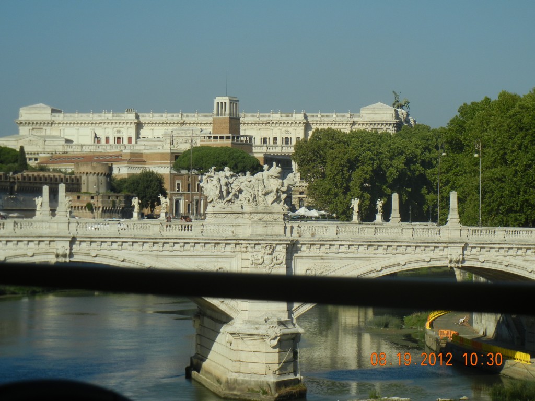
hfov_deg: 17.0
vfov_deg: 12.8
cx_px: 268
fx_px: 1793
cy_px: 200
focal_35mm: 116
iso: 160
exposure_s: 1/421
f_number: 9.2
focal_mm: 20.9
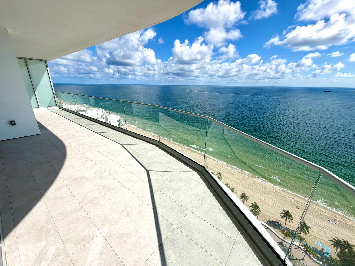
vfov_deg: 85.7
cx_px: 178
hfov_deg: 102.1
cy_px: 133
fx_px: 144
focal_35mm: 14
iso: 20
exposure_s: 1/1901
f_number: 2.2
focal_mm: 2.22
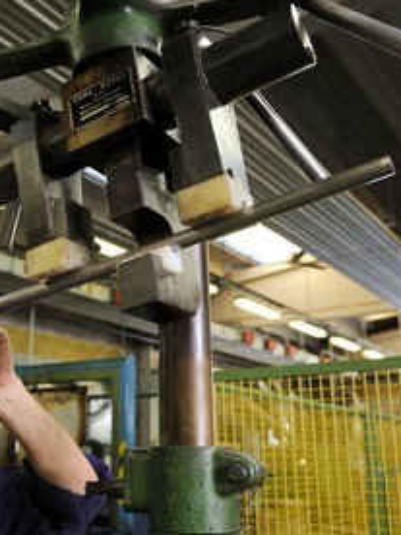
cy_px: 268
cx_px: 74
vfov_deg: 45.8
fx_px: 633
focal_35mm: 41
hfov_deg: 34.0
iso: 800
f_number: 4.5
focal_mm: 28
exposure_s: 1/50
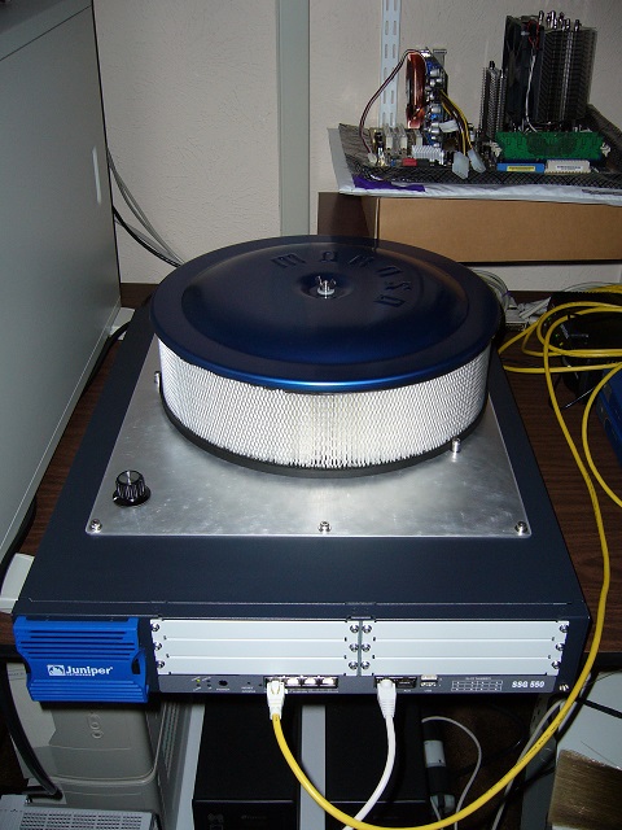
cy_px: 415
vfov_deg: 52.6
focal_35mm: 35
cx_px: 311
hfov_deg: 40.7
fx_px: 839
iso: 100
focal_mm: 5.8
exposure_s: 1/30
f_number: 2.8
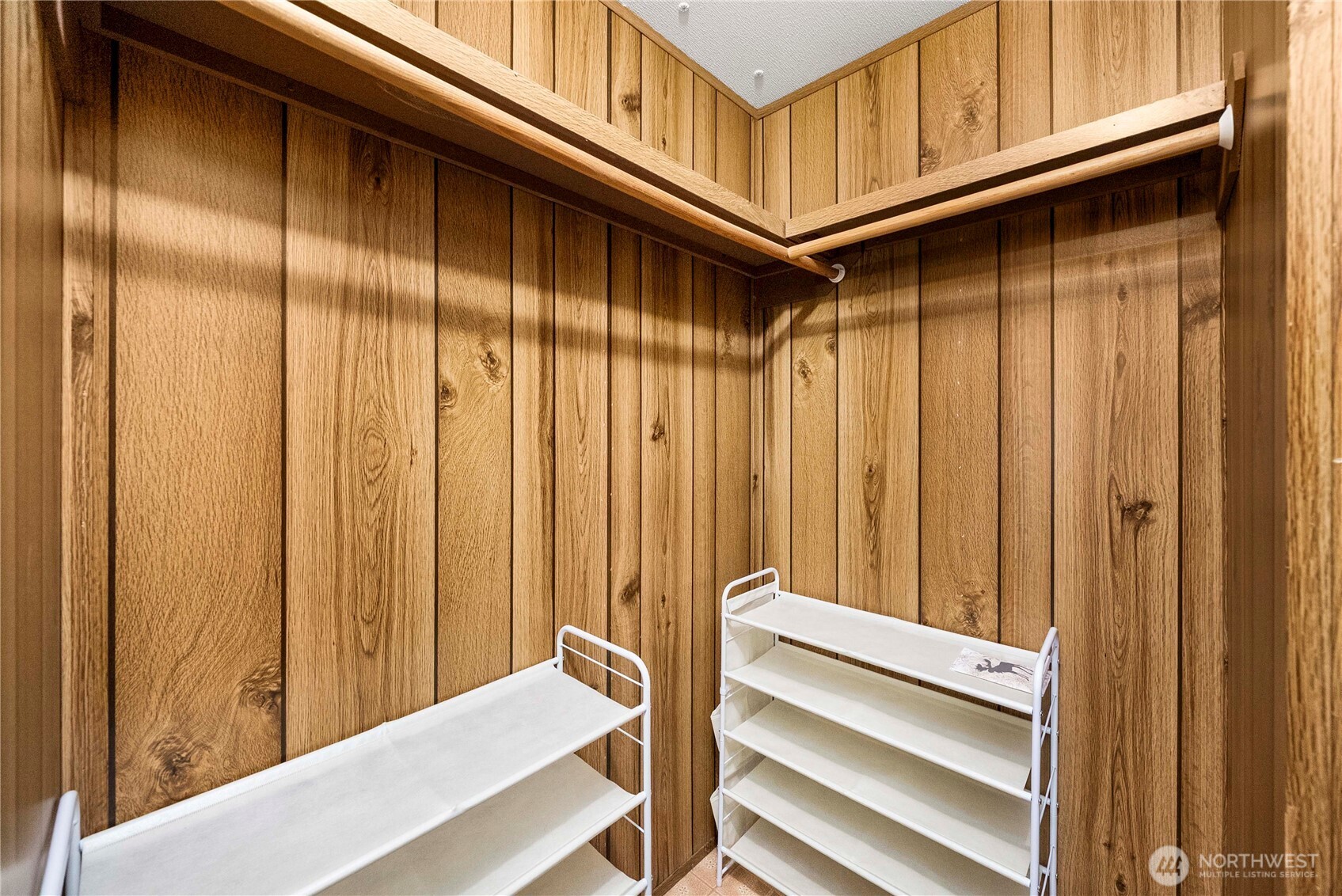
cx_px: 671
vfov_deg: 85.5
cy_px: 448
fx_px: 485
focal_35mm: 13
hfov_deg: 108.3
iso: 1250
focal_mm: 13
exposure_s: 1/60
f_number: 6.3
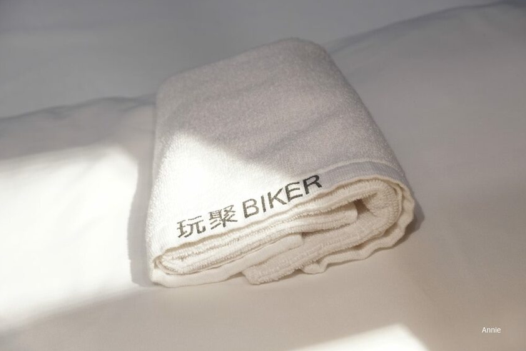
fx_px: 1703
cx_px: 264
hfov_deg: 17.6
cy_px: 175
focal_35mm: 117
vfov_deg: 11.8
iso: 1250
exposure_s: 1/15
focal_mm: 77
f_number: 6.3
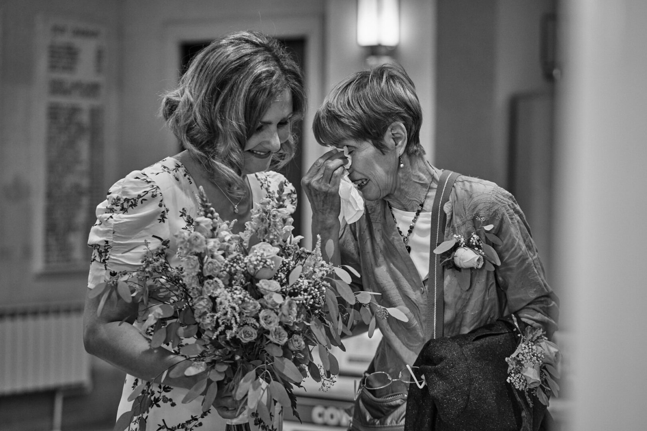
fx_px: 1528
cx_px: 324
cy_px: 216
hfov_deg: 23.9
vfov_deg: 16.1
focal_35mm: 85
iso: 640
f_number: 2.8
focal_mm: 85
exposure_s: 1/125
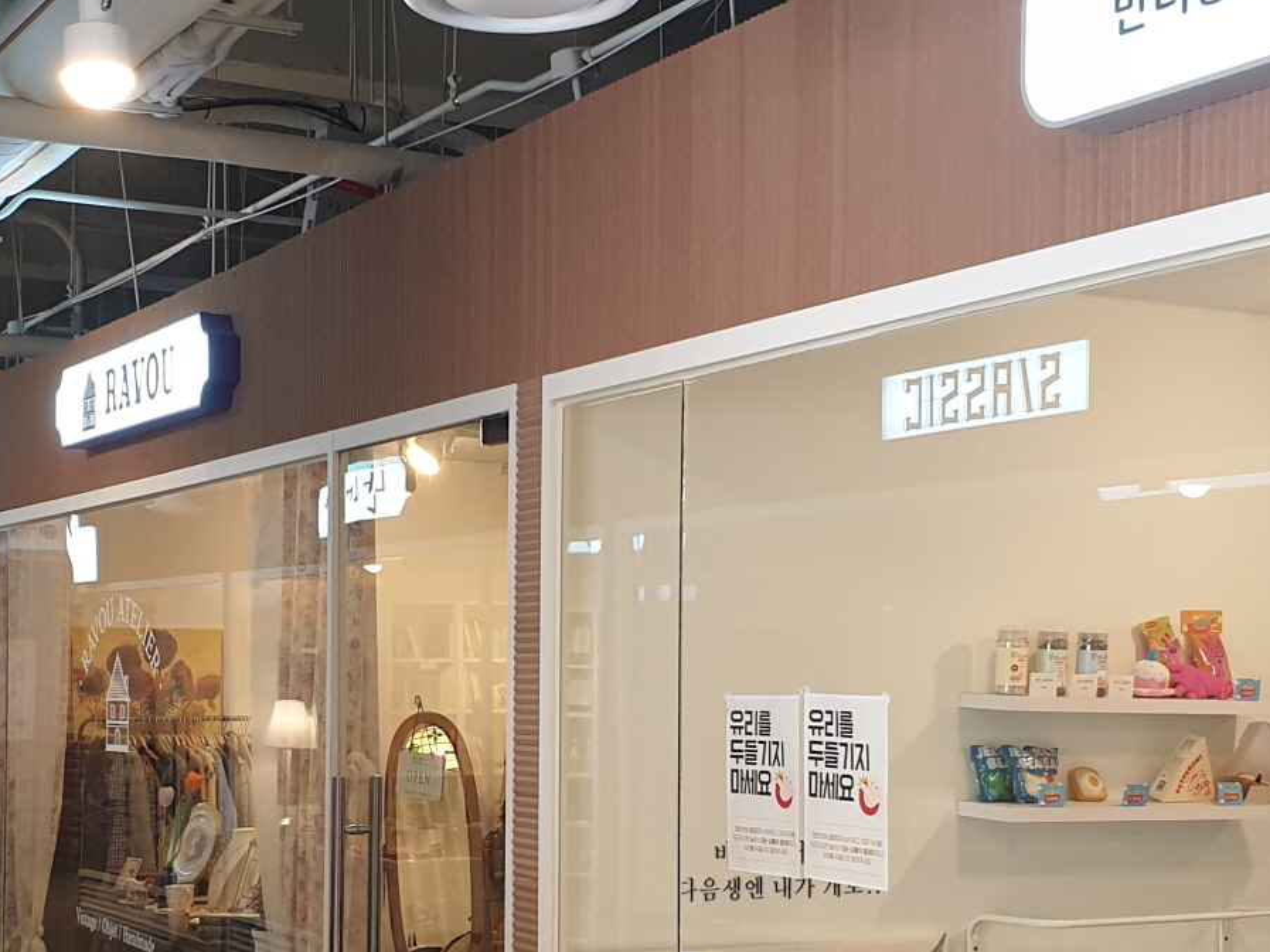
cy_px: 654
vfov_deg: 25.1
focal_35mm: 58
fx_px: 2127
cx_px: 429
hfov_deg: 33.0
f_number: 2.4
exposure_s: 1/60
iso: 160
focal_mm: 4.3
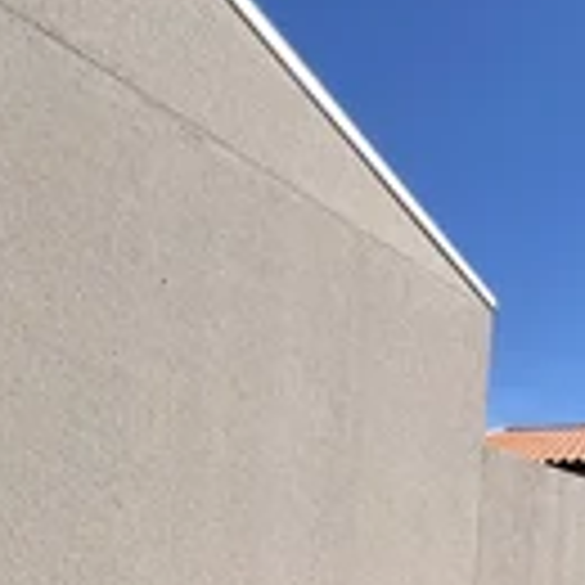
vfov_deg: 43.3
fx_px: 650
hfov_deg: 31.2
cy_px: 551
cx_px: 832
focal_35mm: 34
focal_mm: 1.57
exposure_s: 1/1206
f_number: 1.8
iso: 32
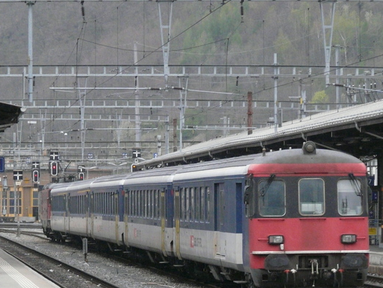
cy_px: 215
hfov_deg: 7.4
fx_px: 2967
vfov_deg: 5.5
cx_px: 215
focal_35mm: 268
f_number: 3.6
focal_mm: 23.1
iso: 250
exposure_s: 1/250
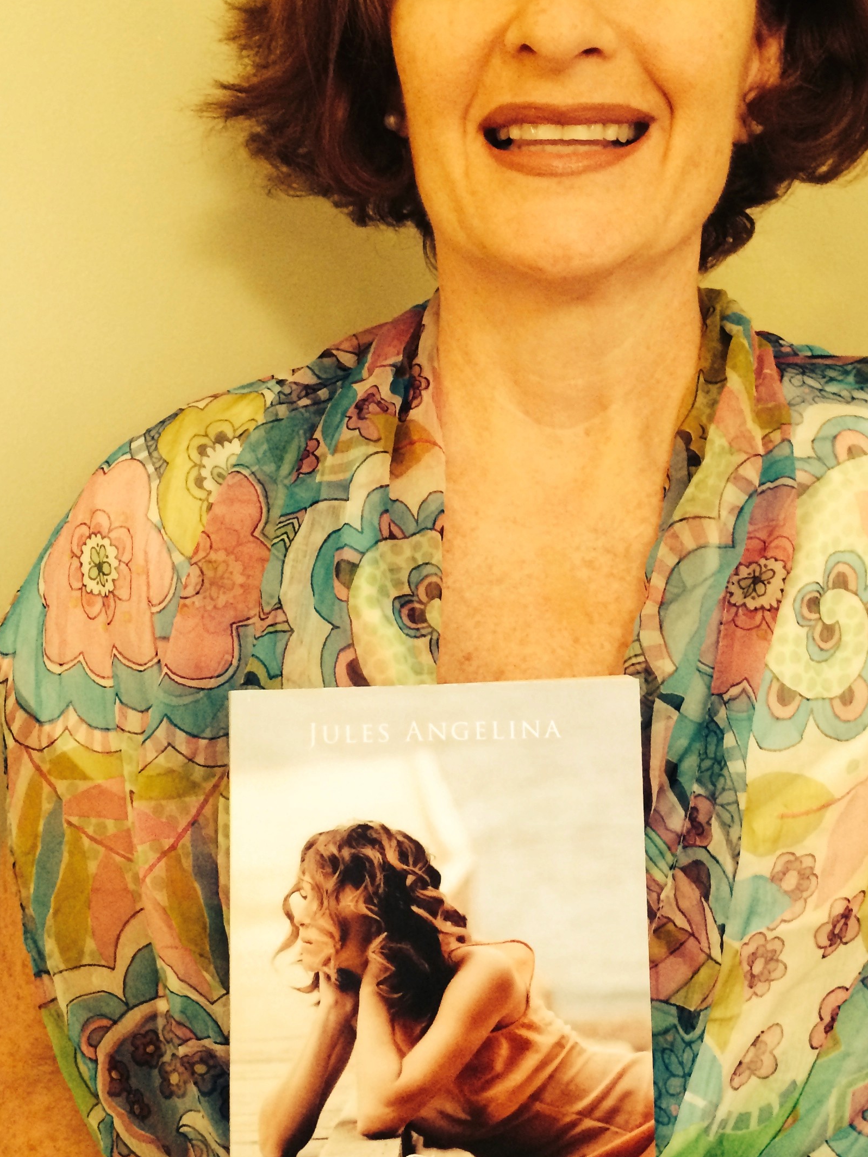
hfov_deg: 31.4
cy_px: 555
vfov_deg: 41.2
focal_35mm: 46
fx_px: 1538
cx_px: 516
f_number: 2.2
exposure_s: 1/24
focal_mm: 4.12
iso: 320
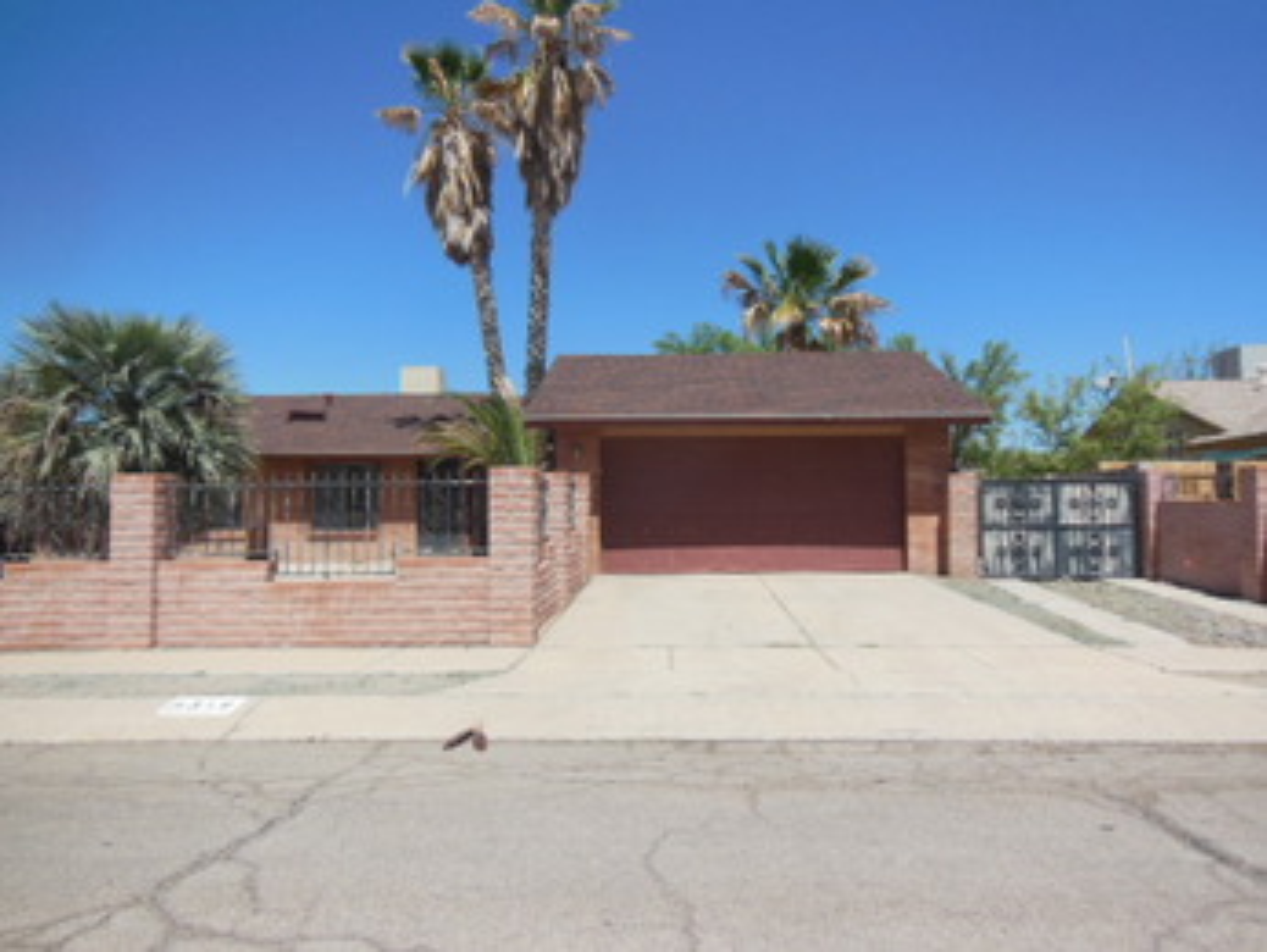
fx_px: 916
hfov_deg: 69.4
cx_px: 634
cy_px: 476
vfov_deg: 54.9
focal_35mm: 25
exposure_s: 1/1250
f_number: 3.5
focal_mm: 4.5
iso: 125
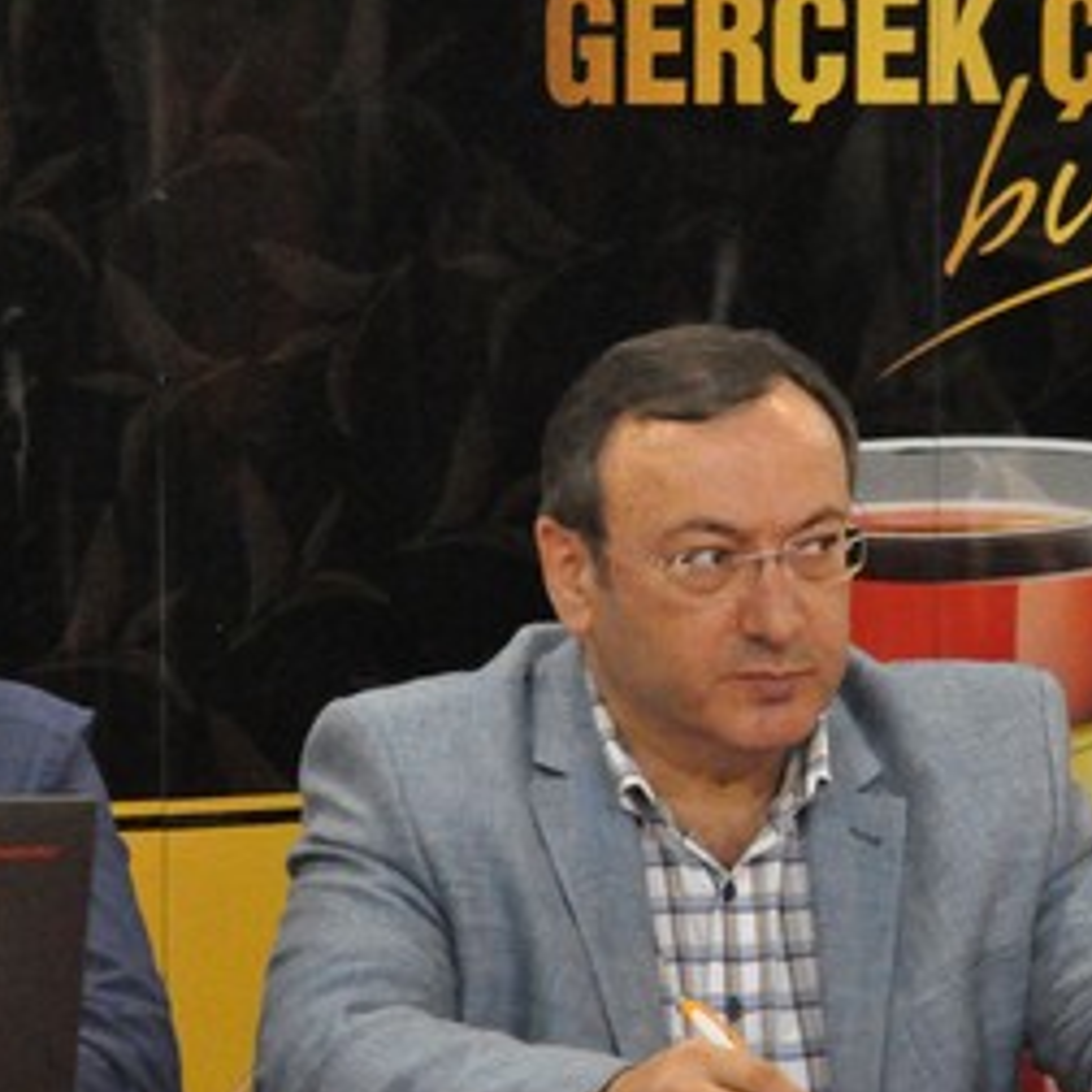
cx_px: 698
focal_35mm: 355
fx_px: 12675
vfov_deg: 4.9
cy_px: 613
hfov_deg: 4.9
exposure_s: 1/80
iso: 6400
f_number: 8
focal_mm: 105
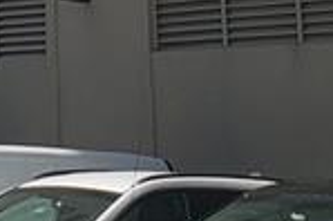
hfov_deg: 9.1
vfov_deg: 5.4
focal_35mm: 218
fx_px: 2014
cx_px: -221
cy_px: -681
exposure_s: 1/2089
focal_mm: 4.3
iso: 50
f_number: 2.4
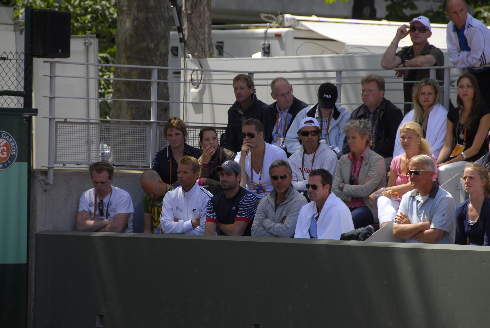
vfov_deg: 4.6
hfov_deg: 6.9
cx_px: 245
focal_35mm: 300
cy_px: 164
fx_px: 4088
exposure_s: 1/320
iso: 200
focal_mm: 200
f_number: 7.1
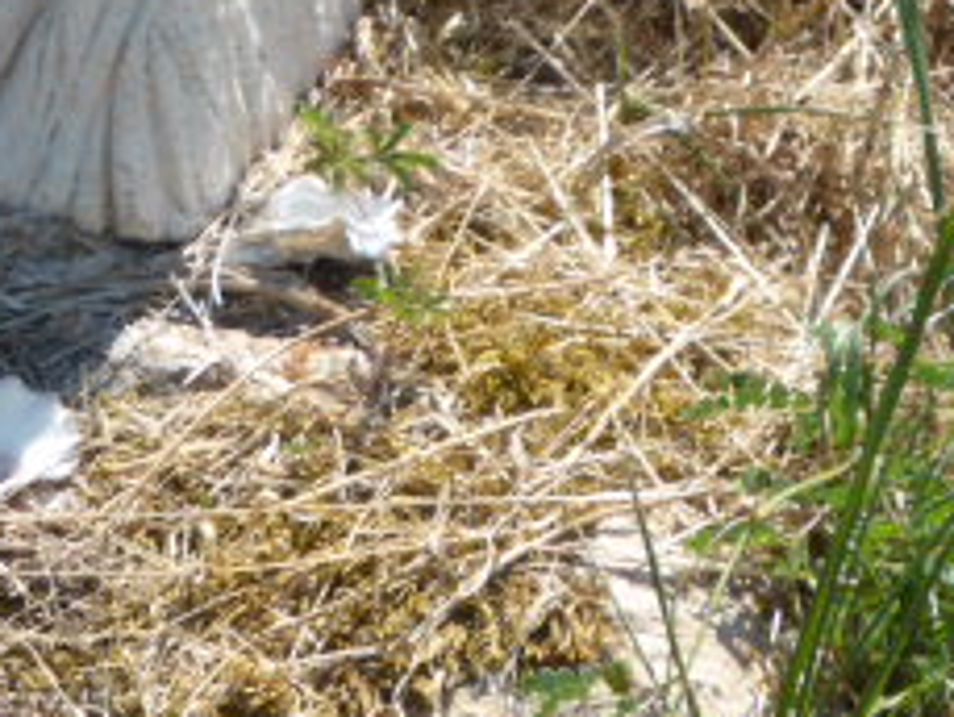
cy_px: -188
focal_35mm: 397
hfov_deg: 5.0
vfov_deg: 3.7
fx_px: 10947
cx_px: 12
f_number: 5.4
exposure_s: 1/320
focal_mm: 23.1
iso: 100
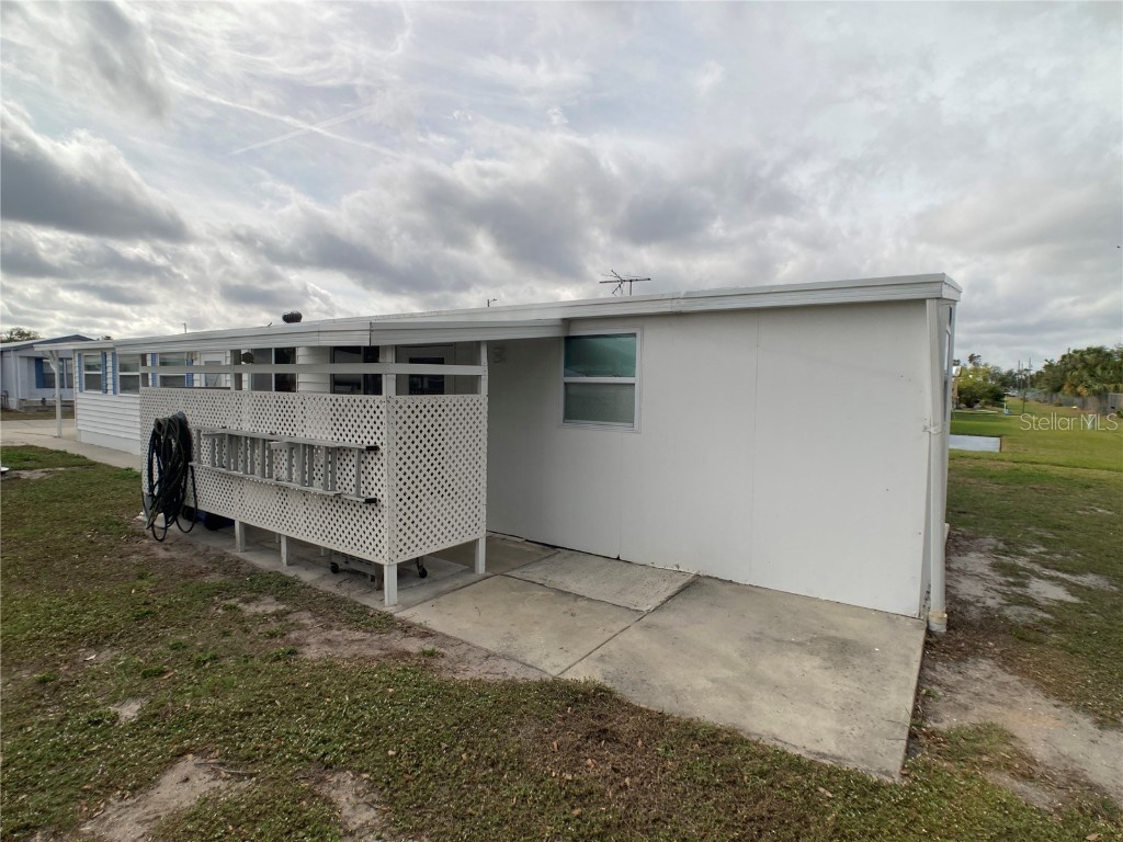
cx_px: 562
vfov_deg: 49.7
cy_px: 421
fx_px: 908
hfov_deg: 63.4
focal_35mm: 28
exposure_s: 1/3040
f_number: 1.8
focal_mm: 3.99
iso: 20
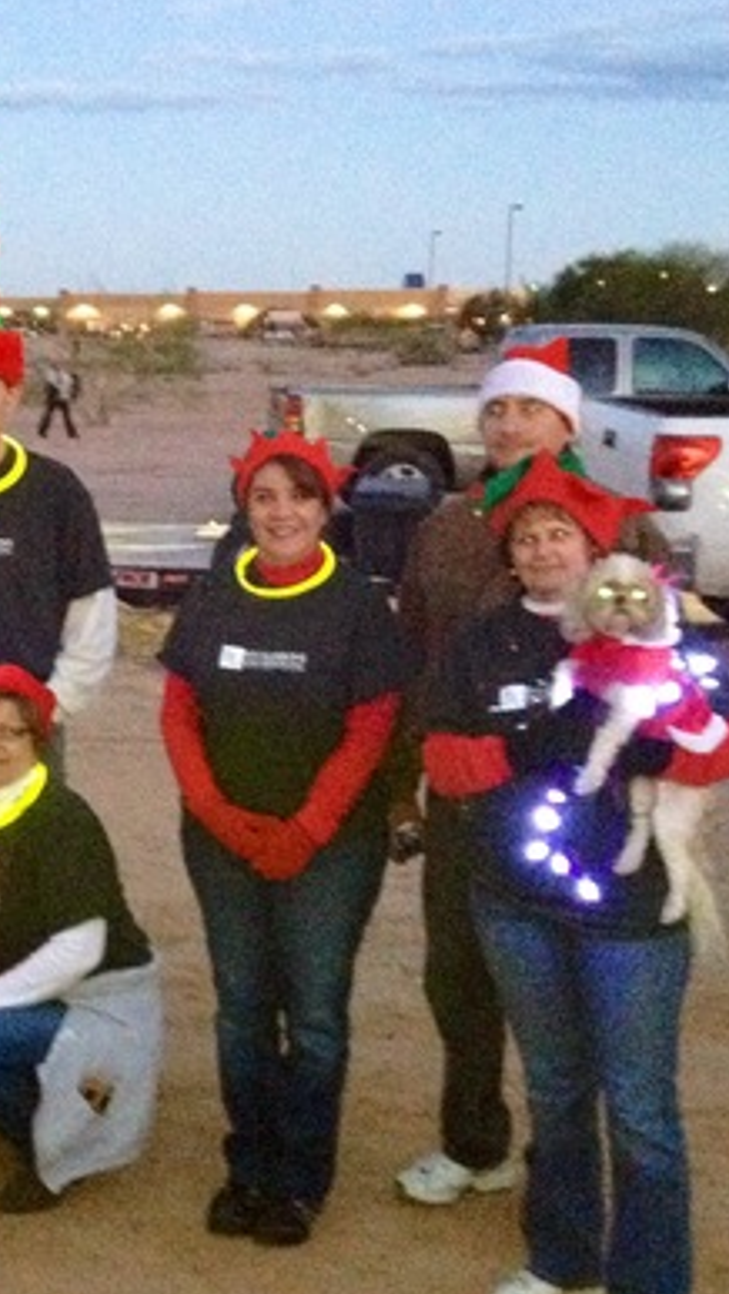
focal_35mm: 71
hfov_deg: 16.6
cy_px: 699
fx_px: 2437
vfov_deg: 29.7
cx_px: -23
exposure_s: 1/16
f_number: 2.4
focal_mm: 4.28
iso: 640
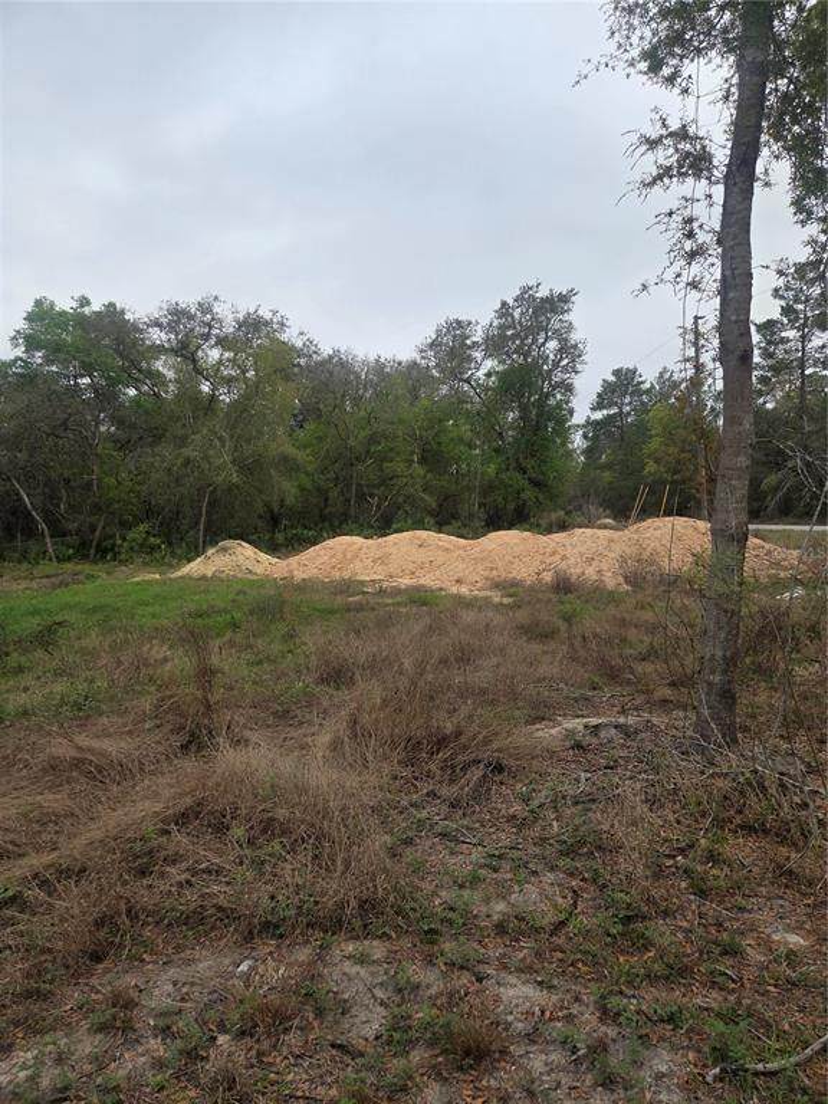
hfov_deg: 58.9
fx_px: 734
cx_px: 414
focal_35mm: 23
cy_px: 552
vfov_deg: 73.9
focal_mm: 5.4
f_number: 1.8
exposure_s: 1/2265
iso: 80
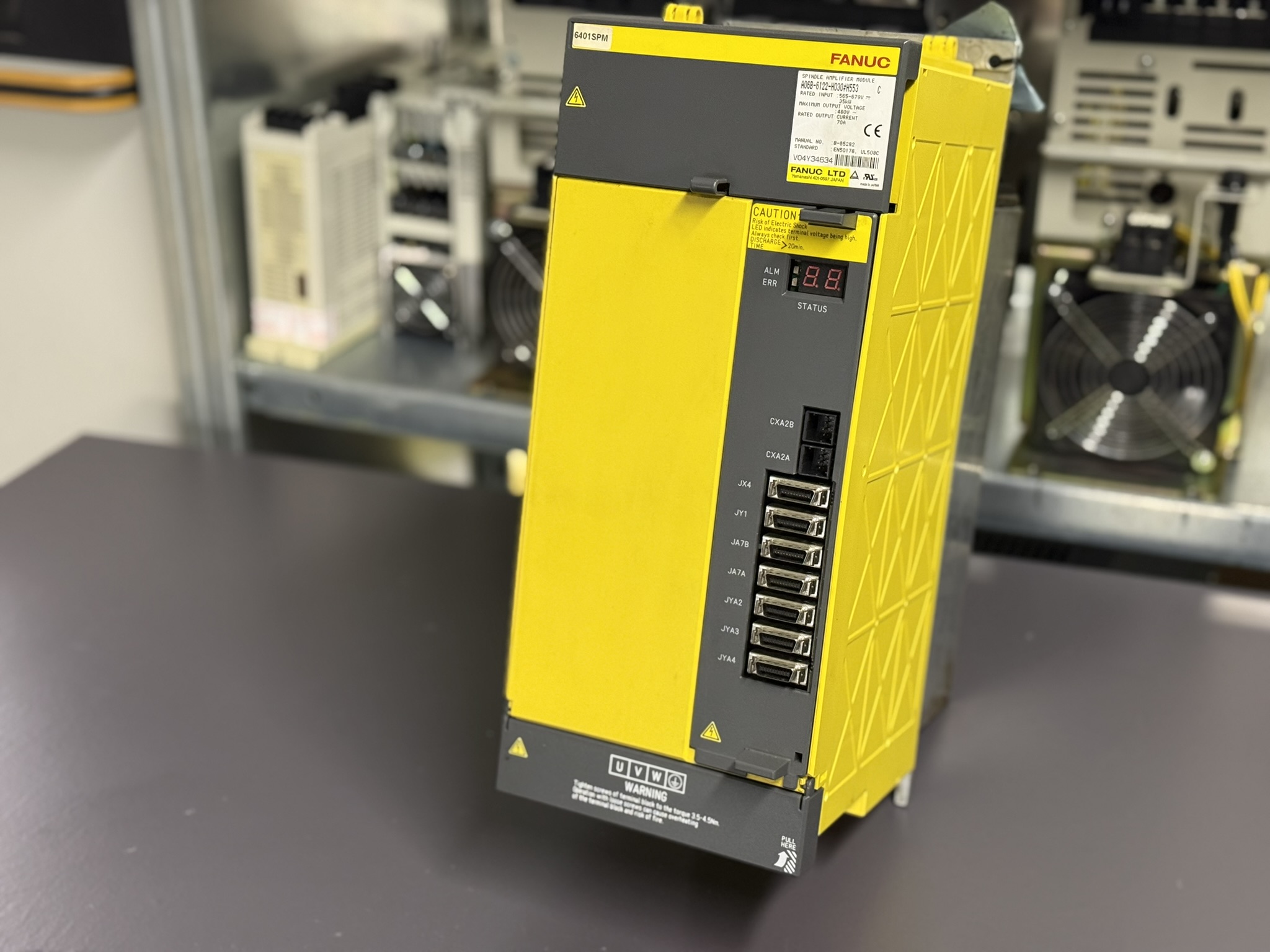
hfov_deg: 39.7
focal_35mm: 48
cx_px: 635
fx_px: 1761
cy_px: 476
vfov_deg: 30.3
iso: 250
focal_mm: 6.76
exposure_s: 1/50
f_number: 1.78
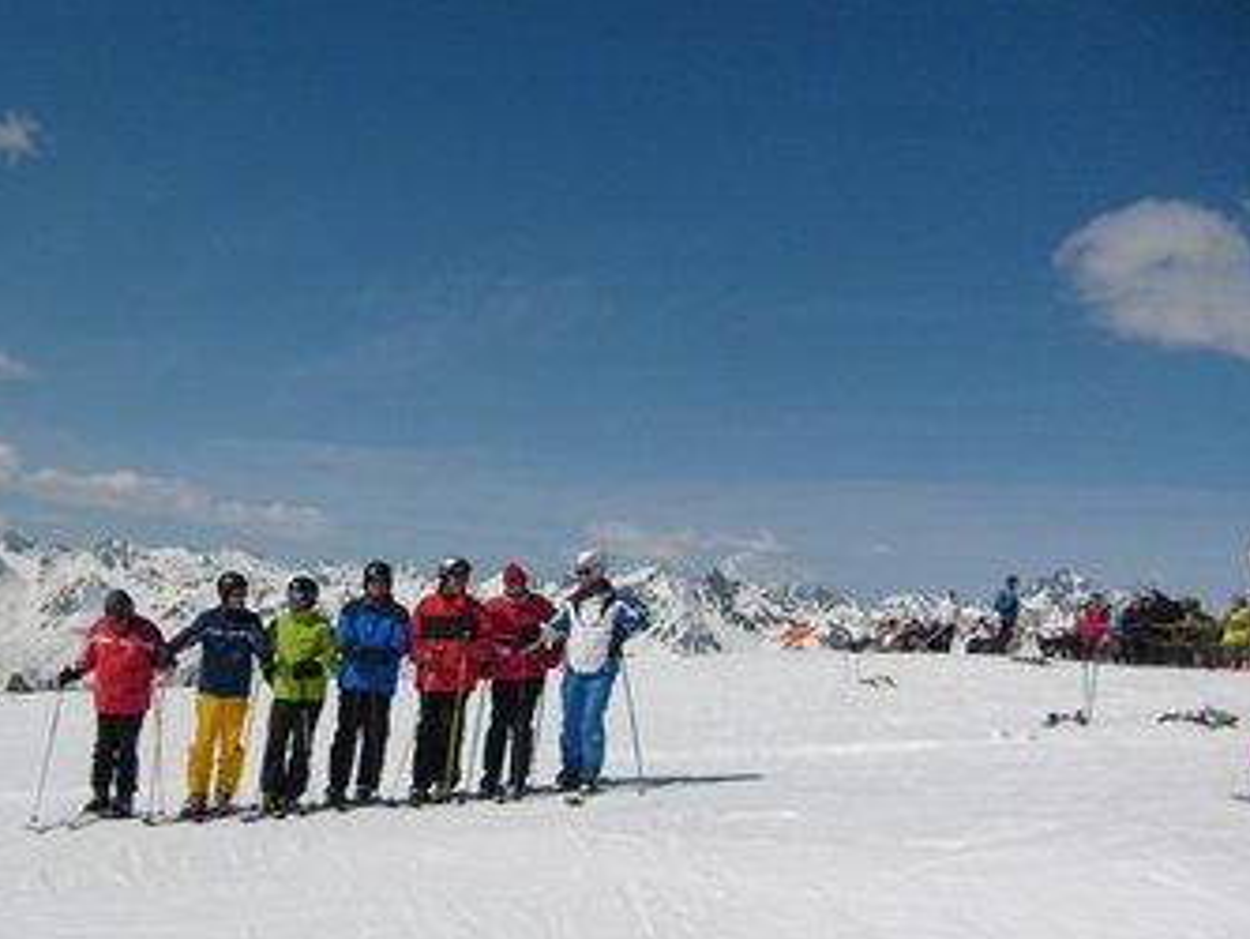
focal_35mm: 42
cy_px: 548
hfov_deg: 44.6
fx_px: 1517
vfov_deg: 34.3
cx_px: 507
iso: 80
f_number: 7.1
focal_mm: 5.8
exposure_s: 1/1000
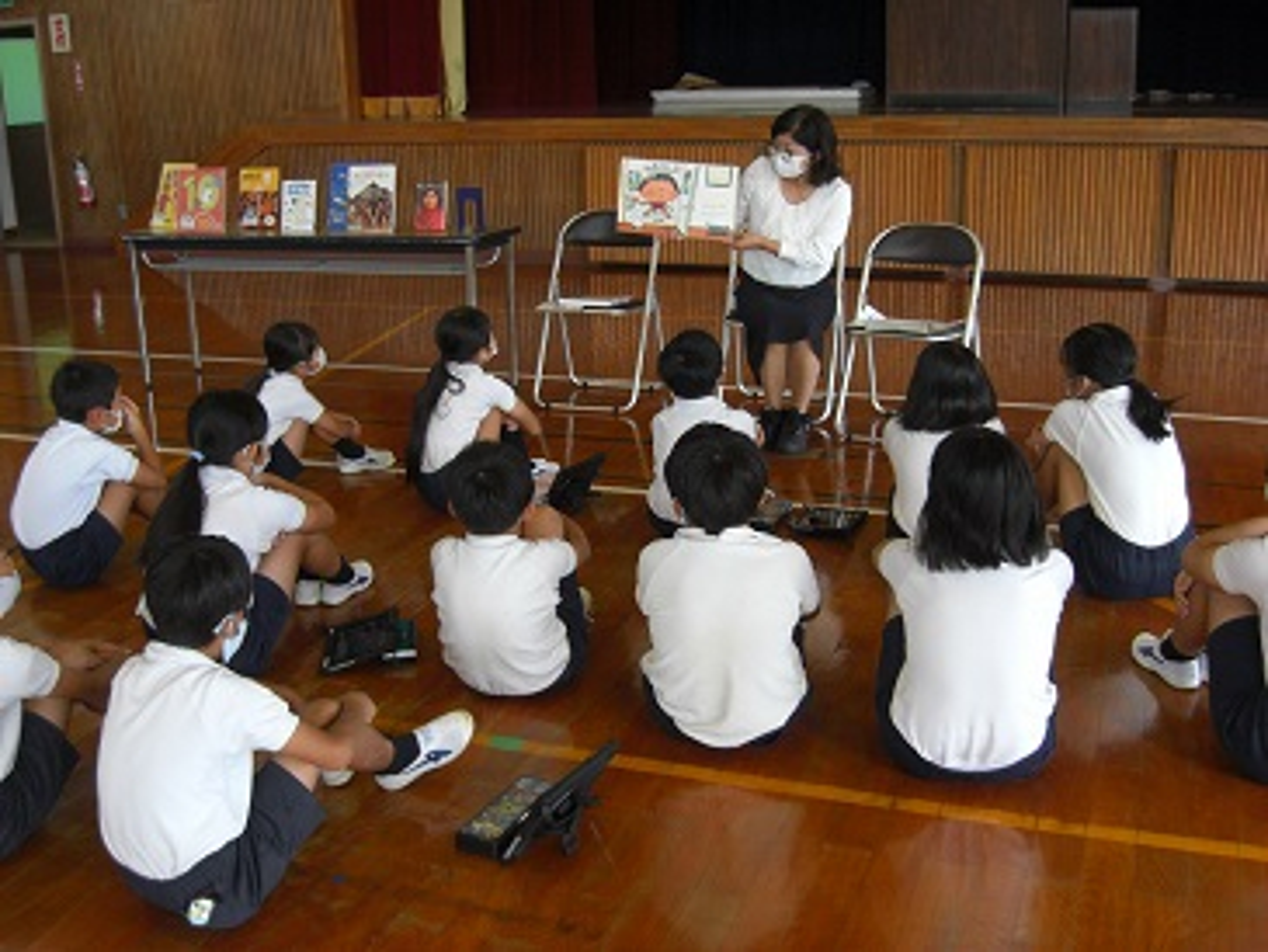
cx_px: 634
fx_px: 1392
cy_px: 476
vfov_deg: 37.7
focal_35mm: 38
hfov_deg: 49.0
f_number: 2.8
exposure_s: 1/80
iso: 200
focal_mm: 7.9
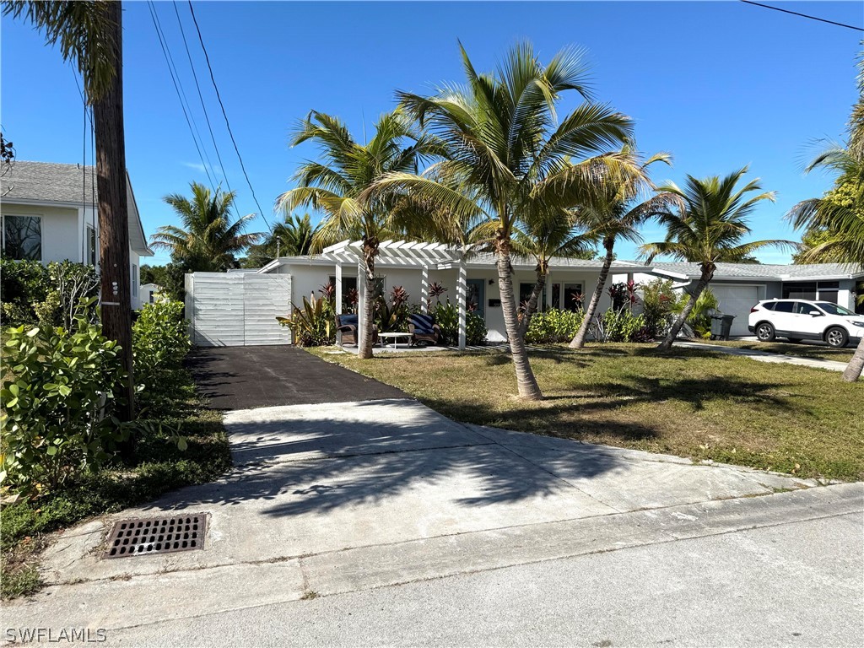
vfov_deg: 56.8
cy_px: 324
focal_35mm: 24
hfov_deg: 71.6
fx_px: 599
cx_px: 432
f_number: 1.78
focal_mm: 6.76
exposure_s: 1/4673
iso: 80
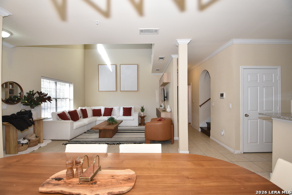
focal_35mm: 15
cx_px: 146
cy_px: 98
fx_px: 122
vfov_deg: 77.4
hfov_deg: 100.4
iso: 720
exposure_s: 1/200
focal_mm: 10
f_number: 5
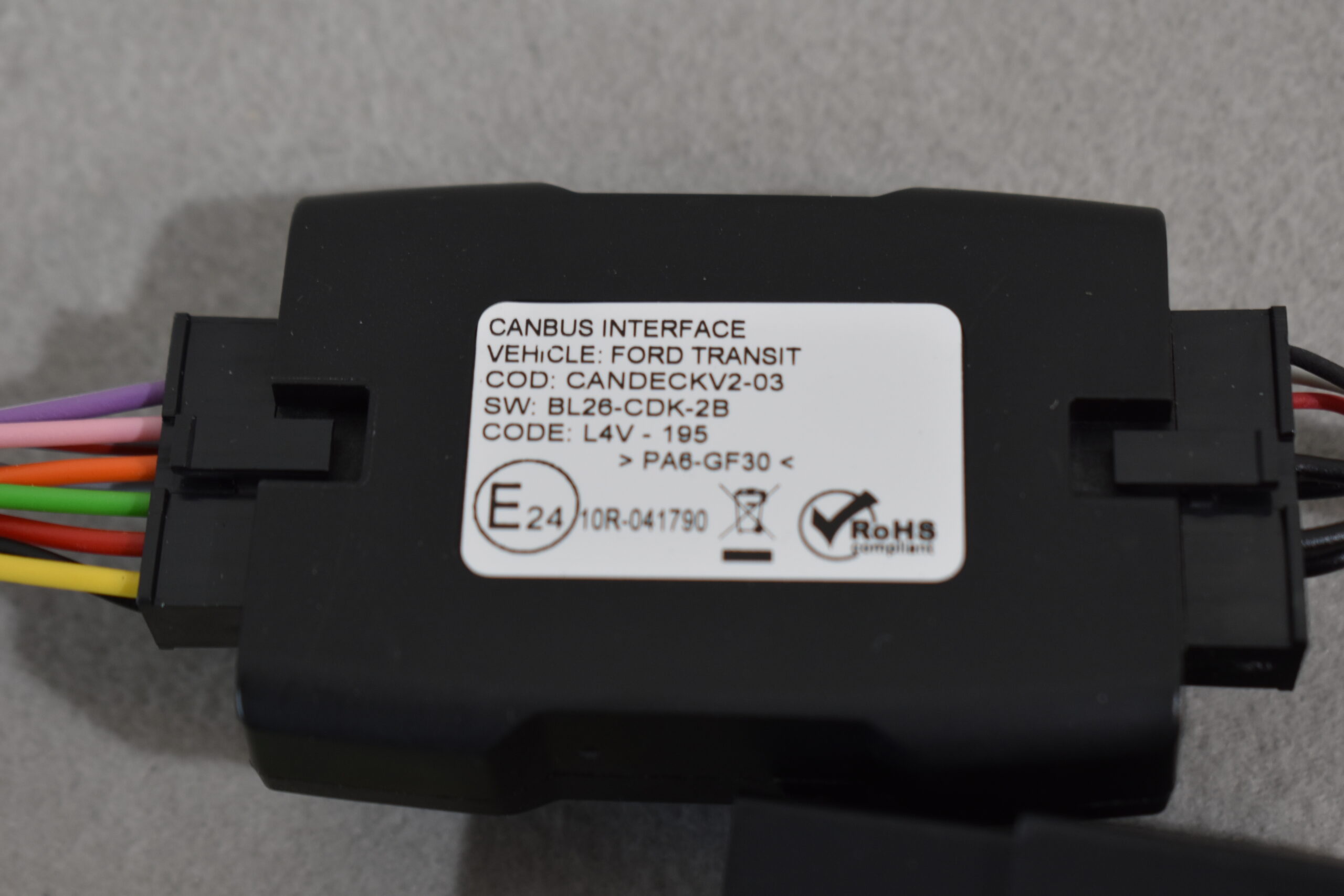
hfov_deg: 24.6
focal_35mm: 82
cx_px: 672
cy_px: 448
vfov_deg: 16.6
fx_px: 3080
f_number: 5.6
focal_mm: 55
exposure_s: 1/60
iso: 500
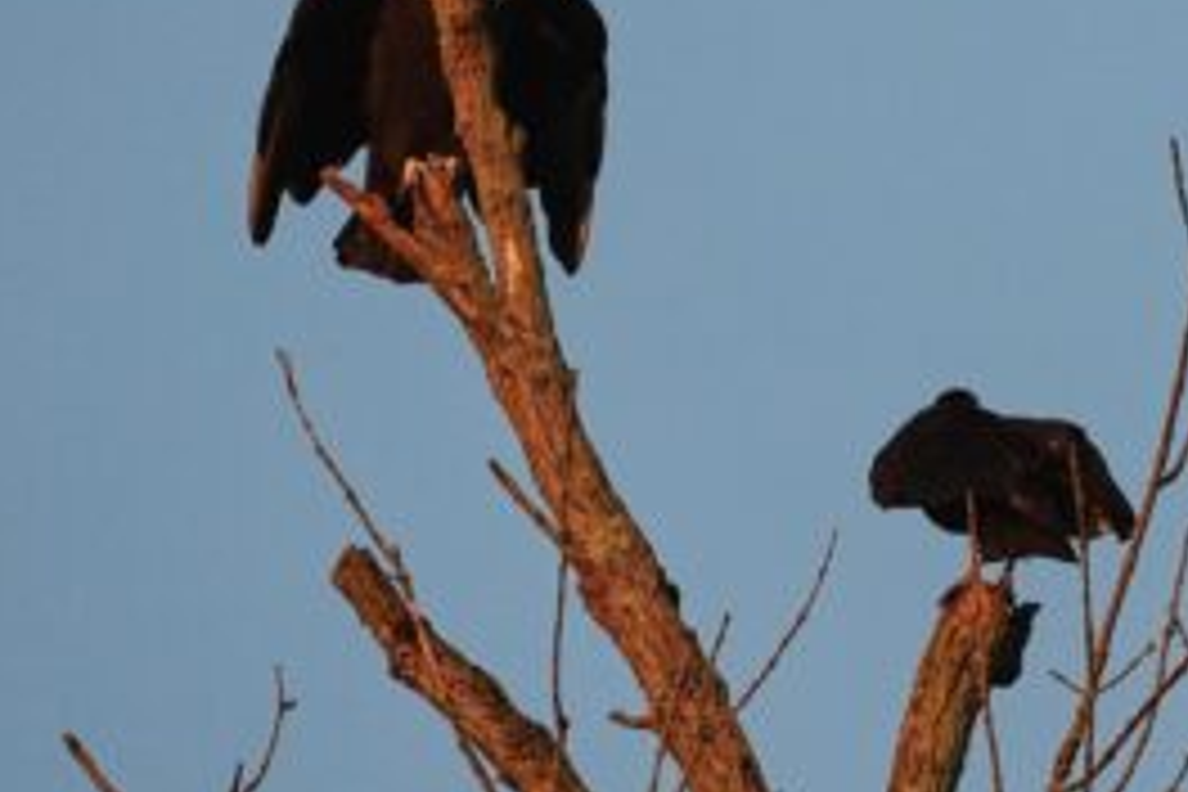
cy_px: 34
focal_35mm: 1454
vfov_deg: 0.9
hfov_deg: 1.4
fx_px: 47978
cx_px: 990
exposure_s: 1/3200
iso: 1600
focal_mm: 600
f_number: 6.3
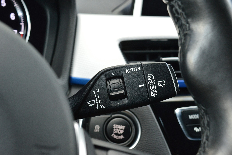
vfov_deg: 23.8
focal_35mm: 57
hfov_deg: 35.1
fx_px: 367
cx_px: 116
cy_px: 78
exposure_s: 1/60
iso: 720
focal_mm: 38
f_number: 8
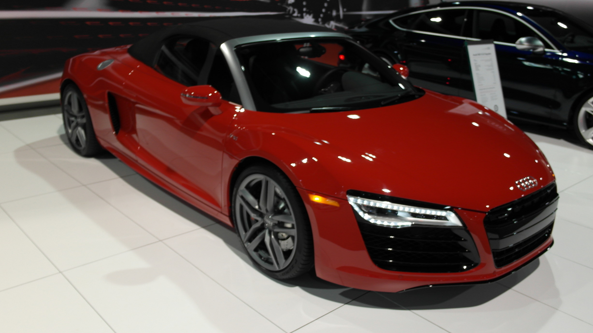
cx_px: 298
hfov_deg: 61.0
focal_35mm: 32
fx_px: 503
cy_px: 152
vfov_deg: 36.7
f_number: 3.5
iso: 400
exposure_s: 1/30
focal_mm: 20
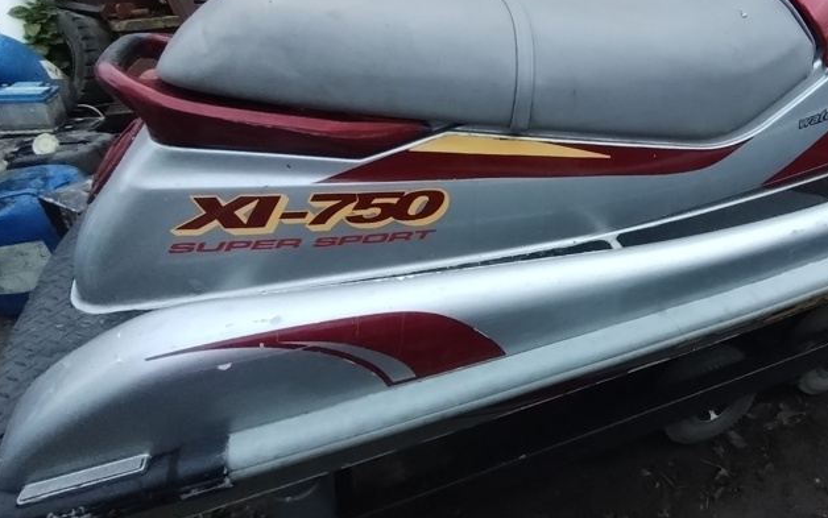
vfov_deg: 45.6
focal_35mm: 27
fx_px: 609
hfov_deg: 65.4
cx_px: 589
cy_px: 191
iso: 553
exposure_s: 1/33.3
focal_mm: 1.66
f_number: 2.2
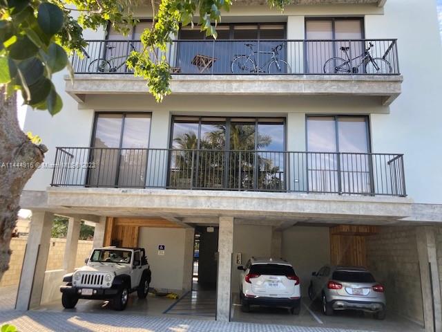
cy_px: 166
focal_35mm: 28
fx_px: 358
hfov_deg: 63.4
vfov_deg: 49.7
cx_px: 221
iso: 20
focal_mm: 3.99
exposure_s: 1/135
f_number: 1.8
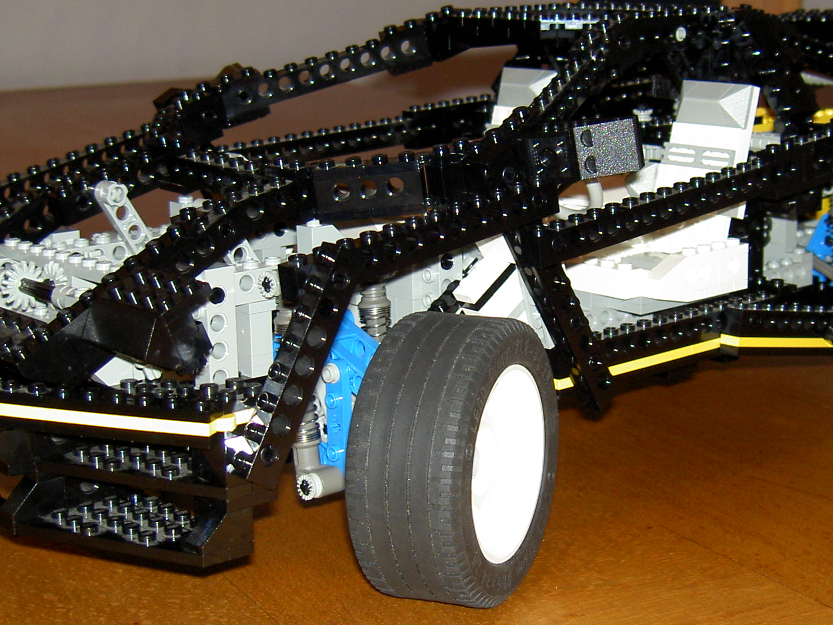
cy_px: 339
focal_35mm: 68
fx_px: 1636
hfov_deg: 28.5
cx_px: 462
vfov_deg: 21.6
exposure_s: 1/59.5
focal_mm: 8
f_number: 2.8
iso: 100
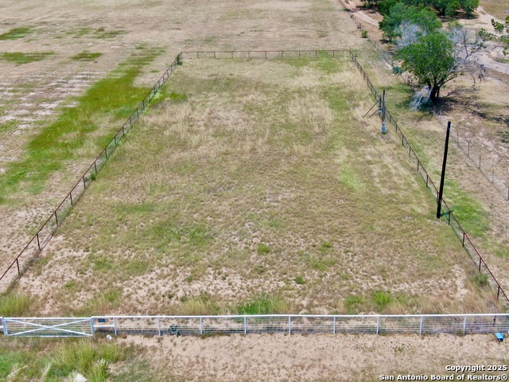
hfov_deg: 55.4
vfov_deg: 42.9
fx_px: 485
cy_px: 191
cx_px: 254
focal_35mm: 33
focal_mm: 5.69
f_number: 3.2
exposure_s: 1/1250
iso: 110
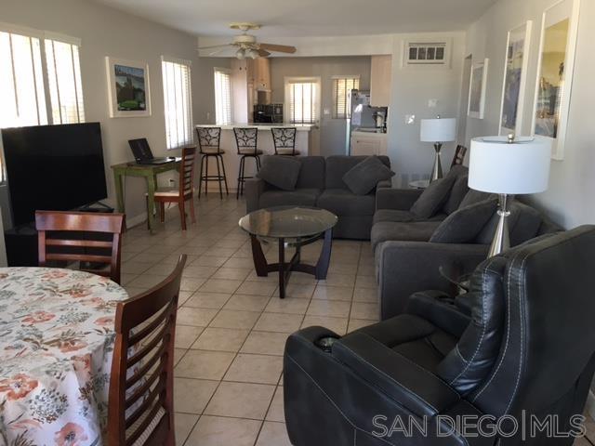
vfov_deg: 48.2
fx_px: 498
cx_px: 298
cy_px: 223
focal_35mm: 29
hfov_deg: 61.7
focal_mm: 4.15
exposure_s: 1/30
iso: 64
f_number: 2.2
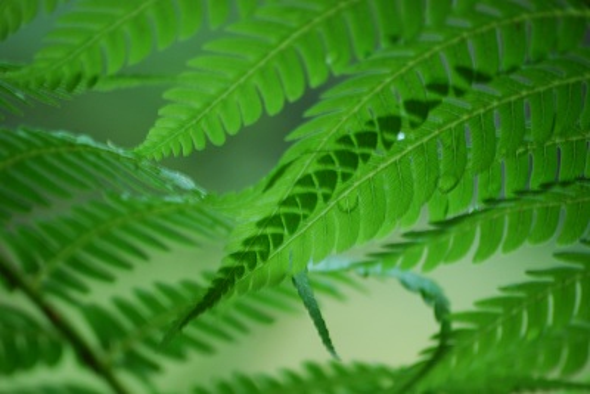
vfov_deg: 4.6
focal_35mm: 300
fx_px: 4918
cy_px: 197
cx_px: 295
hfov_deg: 6.9
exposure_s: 1/10
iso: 400
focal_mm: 200
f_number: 5.6
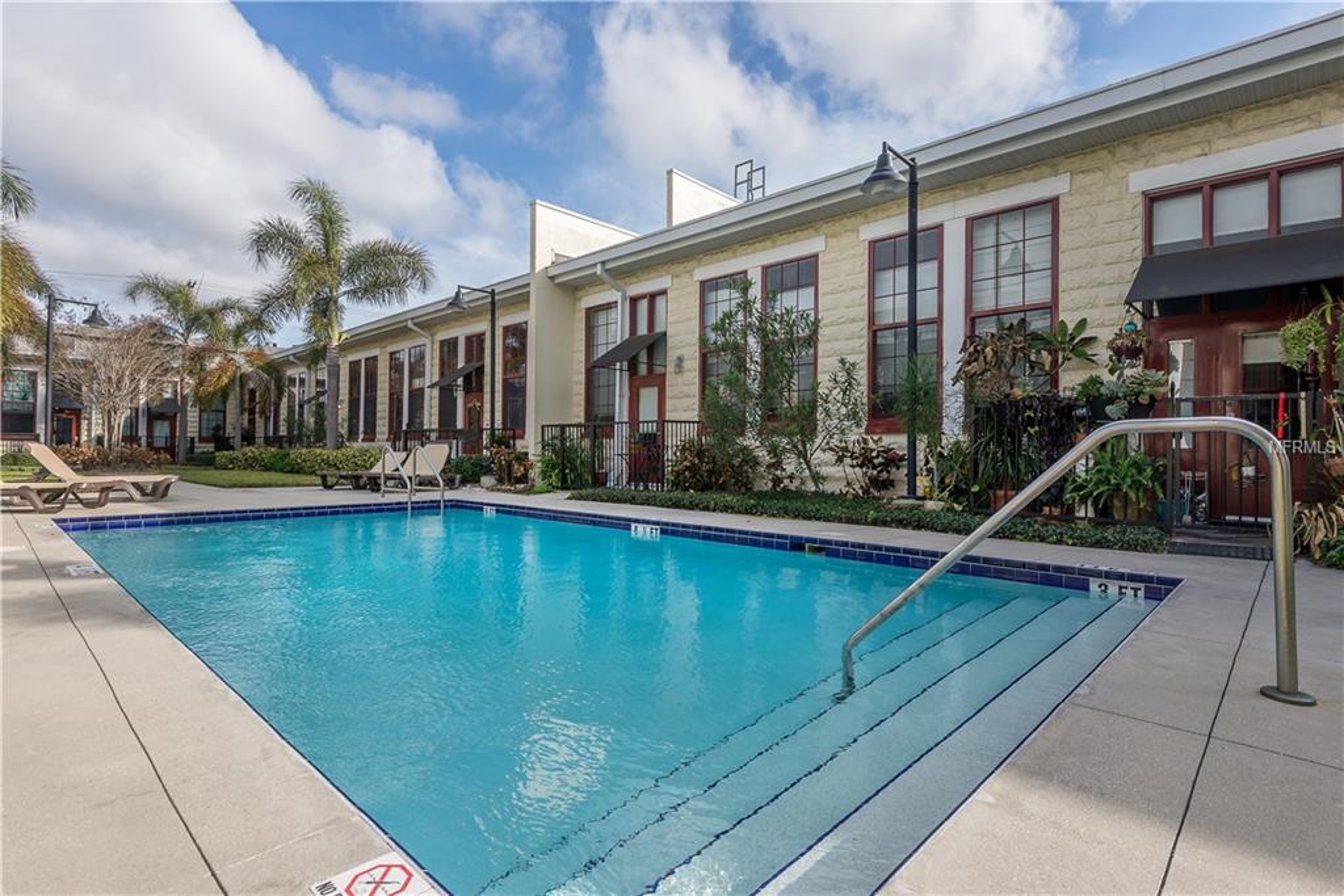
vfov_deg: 67.4
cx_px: 672
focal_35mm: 18
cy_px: 448
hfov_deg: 90.0
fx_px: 672
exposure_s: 1/320
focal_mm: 18
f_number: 11
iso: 320
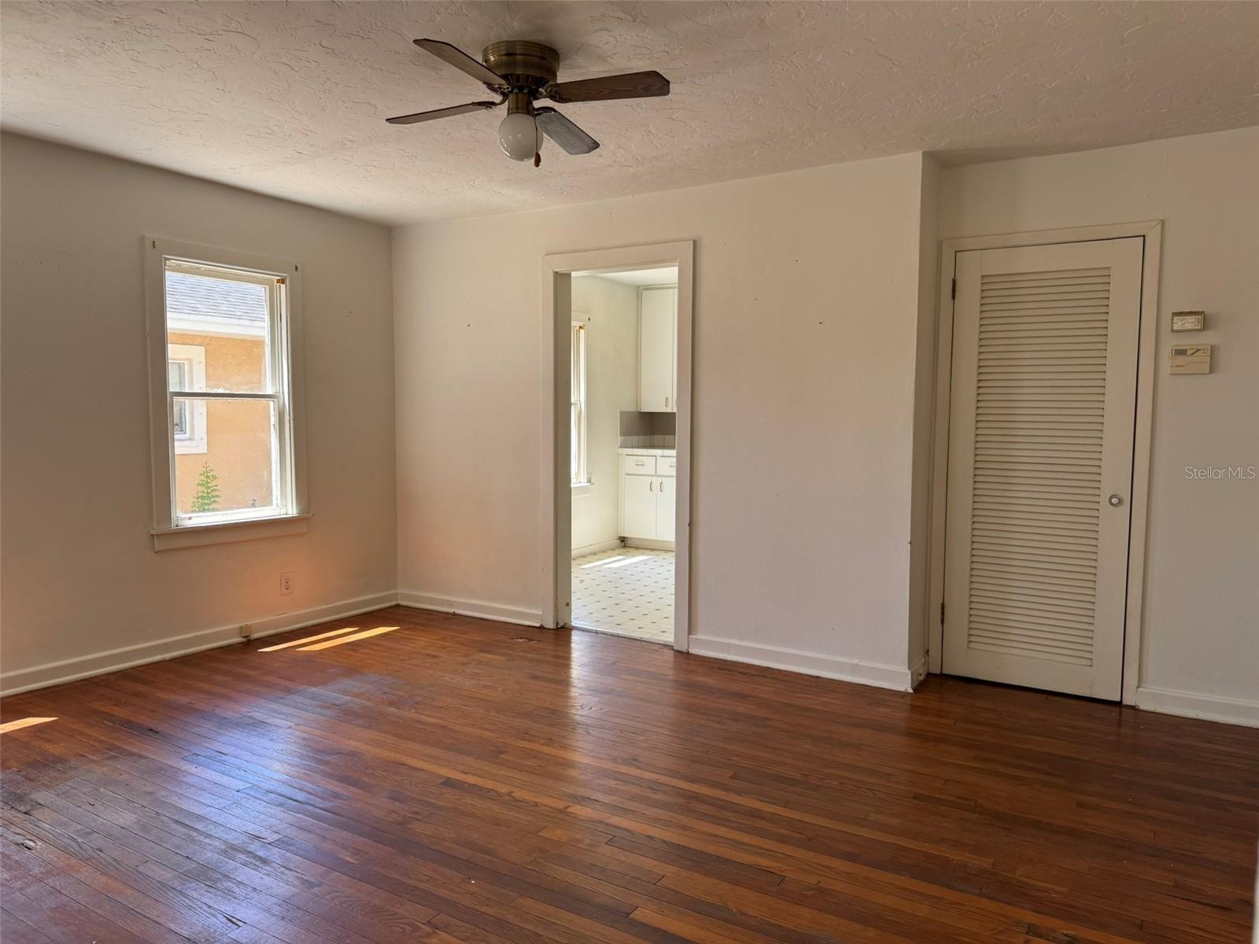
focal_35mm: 24
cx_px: 630
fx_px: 873
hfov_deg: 71.6
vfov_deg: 56.8
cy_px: 472
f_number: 1.78
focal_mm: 6.76
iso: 100
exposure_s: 1/294
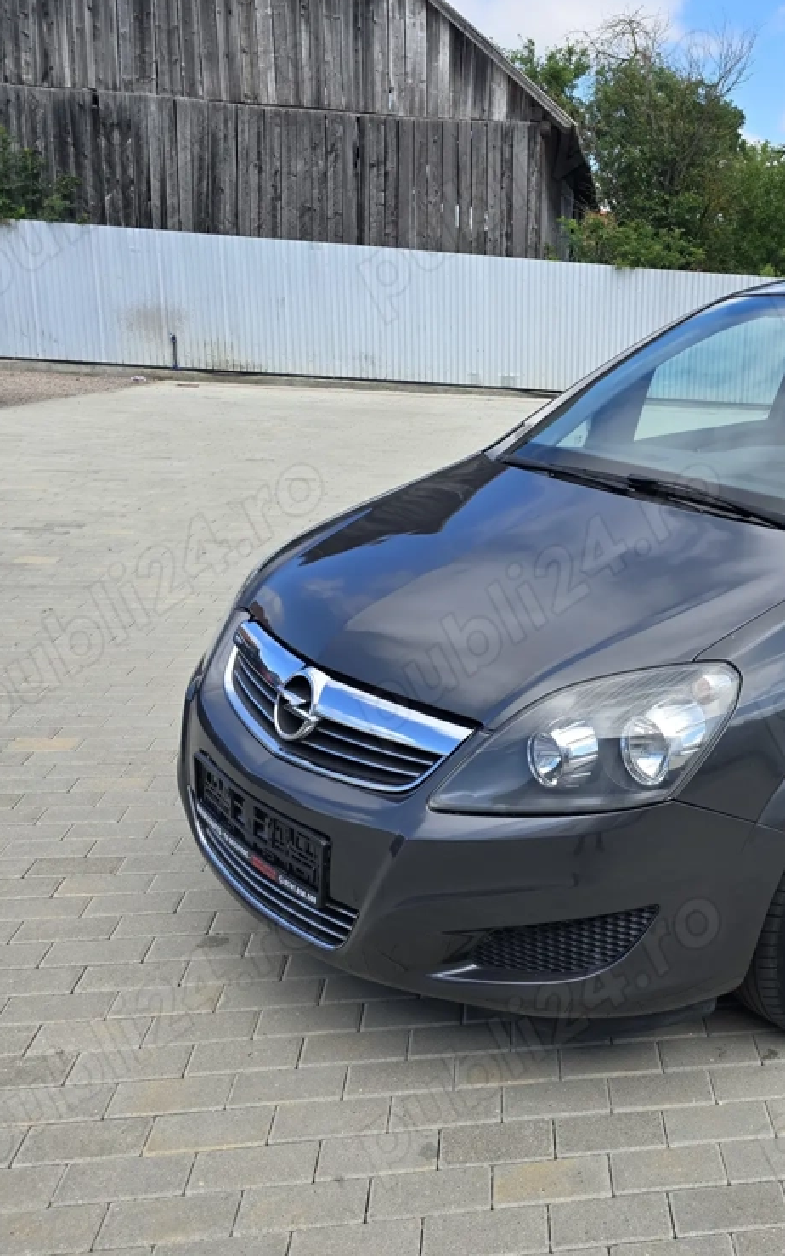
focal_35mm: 33
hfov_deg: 35.6
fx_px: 1129
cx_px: 736
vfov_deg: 58.1
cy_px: 629
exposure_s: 1/404
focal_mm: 6.3
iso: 12
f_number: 1.7
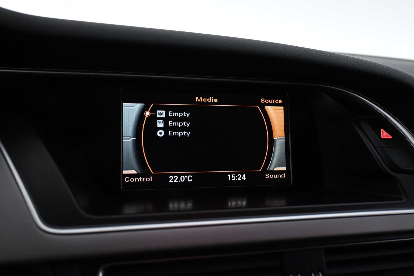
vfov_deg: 41.4
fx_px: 365
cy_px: 134
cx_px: 209
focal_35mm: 32
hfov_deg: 59.1
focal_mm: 20.5
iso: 3200
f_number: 3.8
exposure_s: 1/80
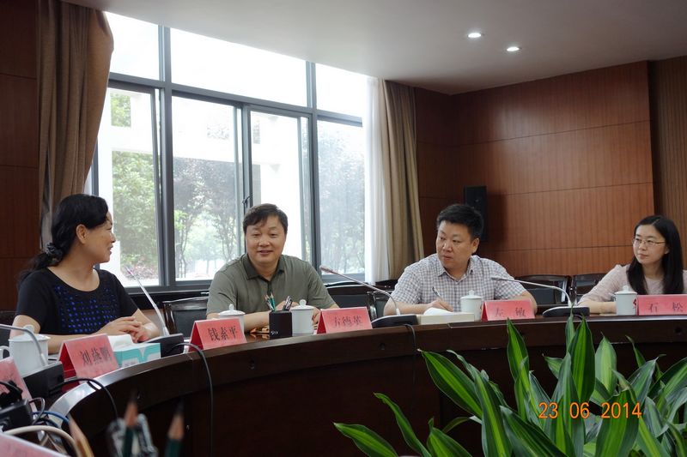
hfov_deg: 42.8
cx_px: 344
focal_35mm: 46
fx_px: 878
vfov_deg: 29.2
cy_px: 228
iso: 400
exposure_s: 1/50
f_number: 3.2
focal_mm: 16.99
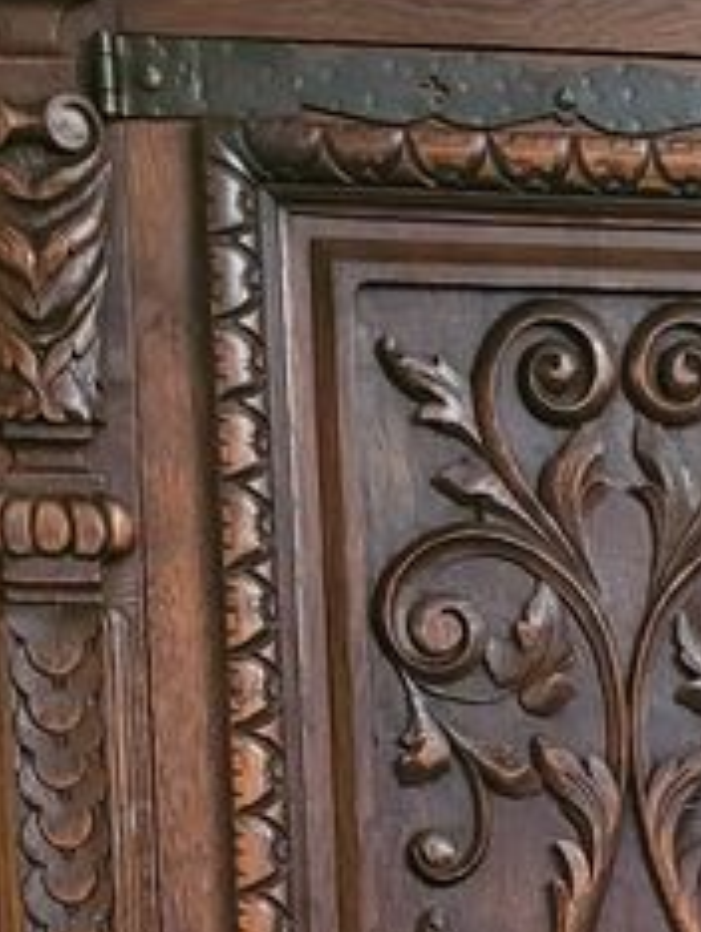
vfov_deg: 16.5
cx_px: 1095
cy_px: 1294
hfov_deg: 12.6
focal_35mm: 111
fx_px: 2992
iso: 800
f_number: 1.8
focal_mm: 5.4
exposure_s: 1/25
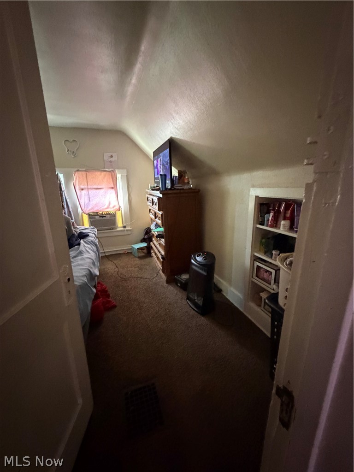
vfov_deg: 102.1
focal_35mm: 14
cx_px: 177
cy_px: 236
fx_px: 191
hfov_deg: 85.7
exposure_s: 1/40
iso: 1600
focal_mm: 2.22
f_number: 2.2
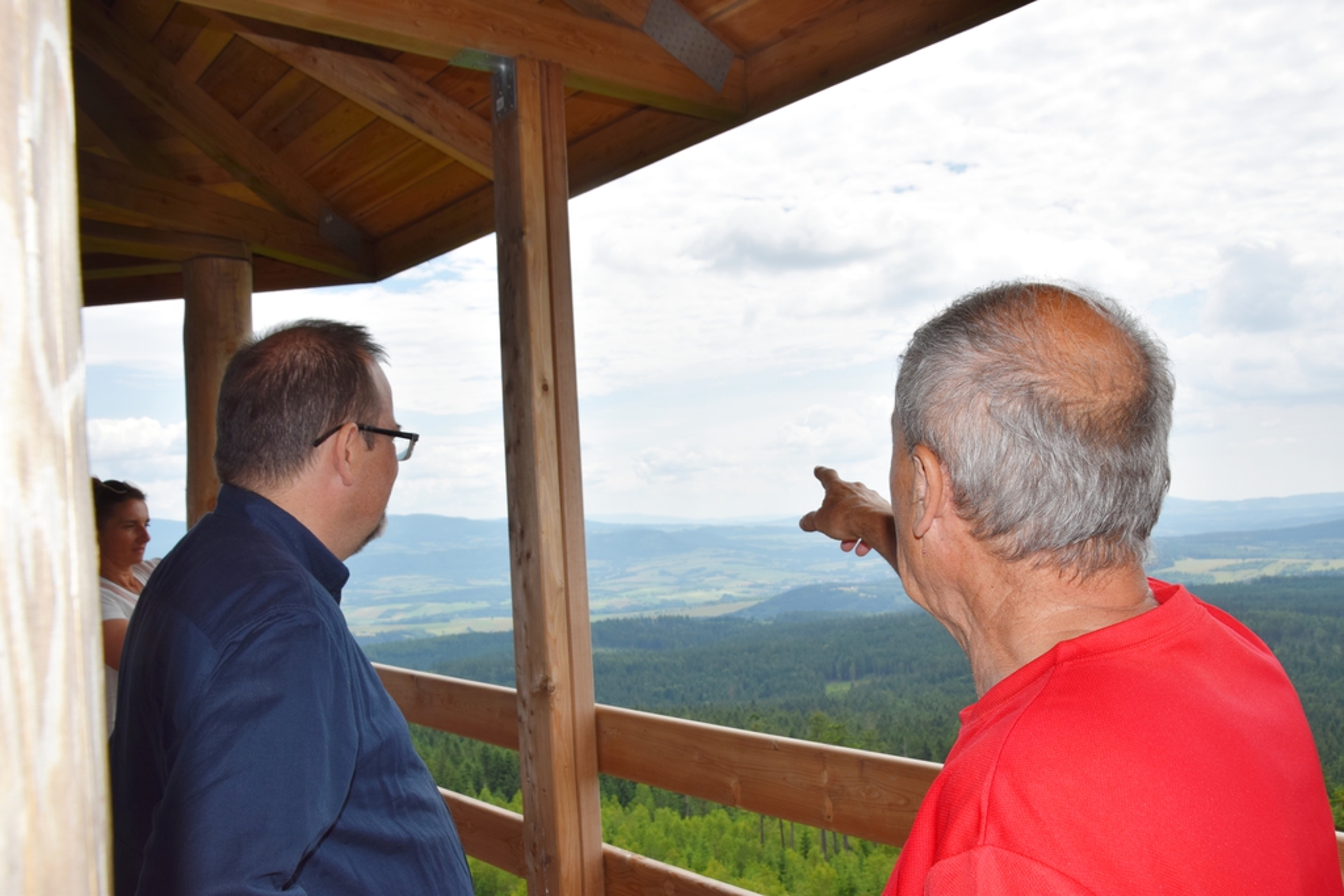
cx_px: 672
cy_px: 448
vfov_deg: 40.0
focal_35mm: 33
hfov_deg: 57.2
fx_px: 1232
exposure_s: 1/200
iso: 100
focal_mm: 22
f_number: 11
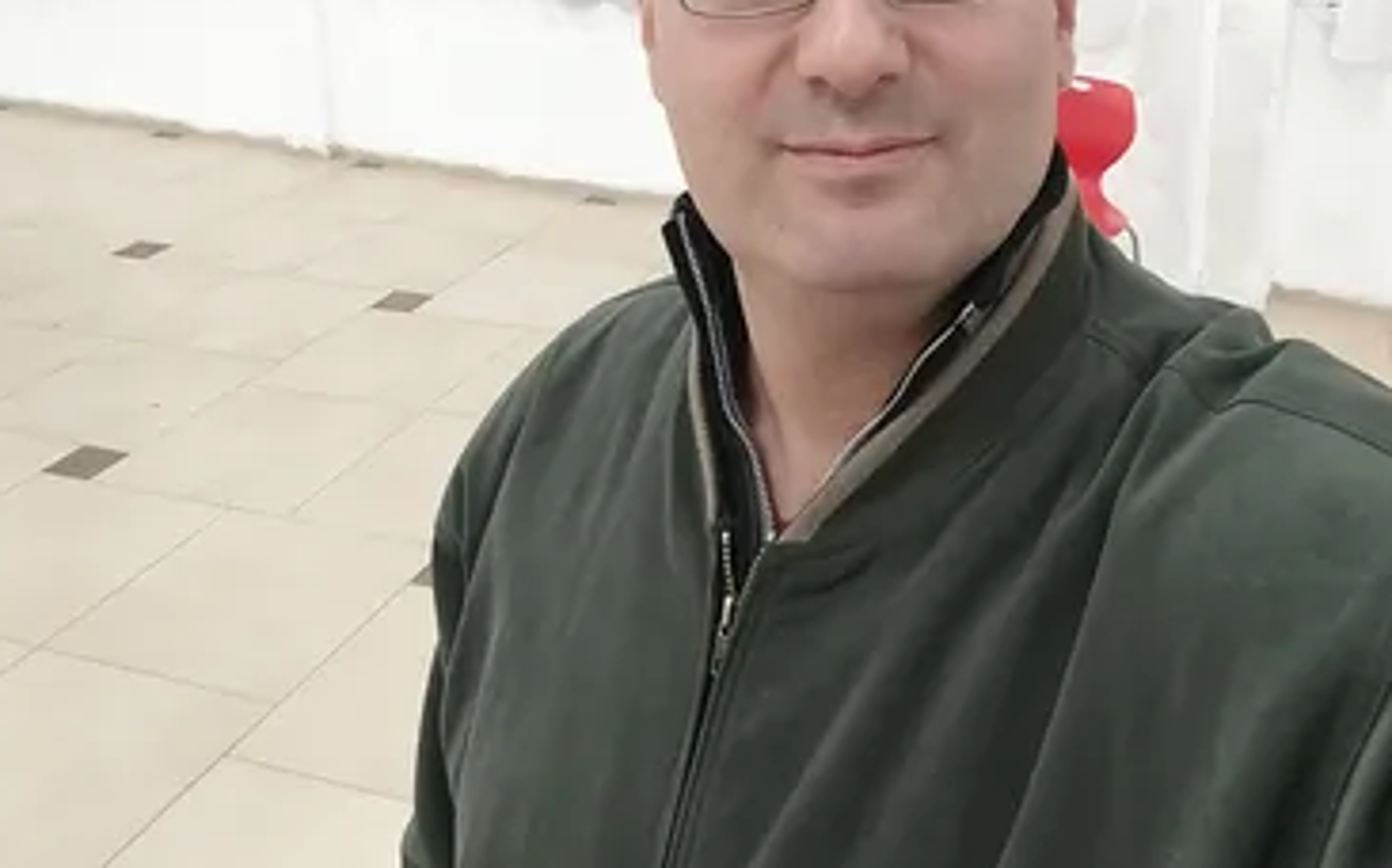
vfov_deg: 41.1
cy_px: 162
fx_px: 1099
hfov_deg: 64.4
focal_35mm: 29
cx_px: 791
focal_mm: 3.49
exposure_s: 1/50
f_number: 2.45
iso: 110
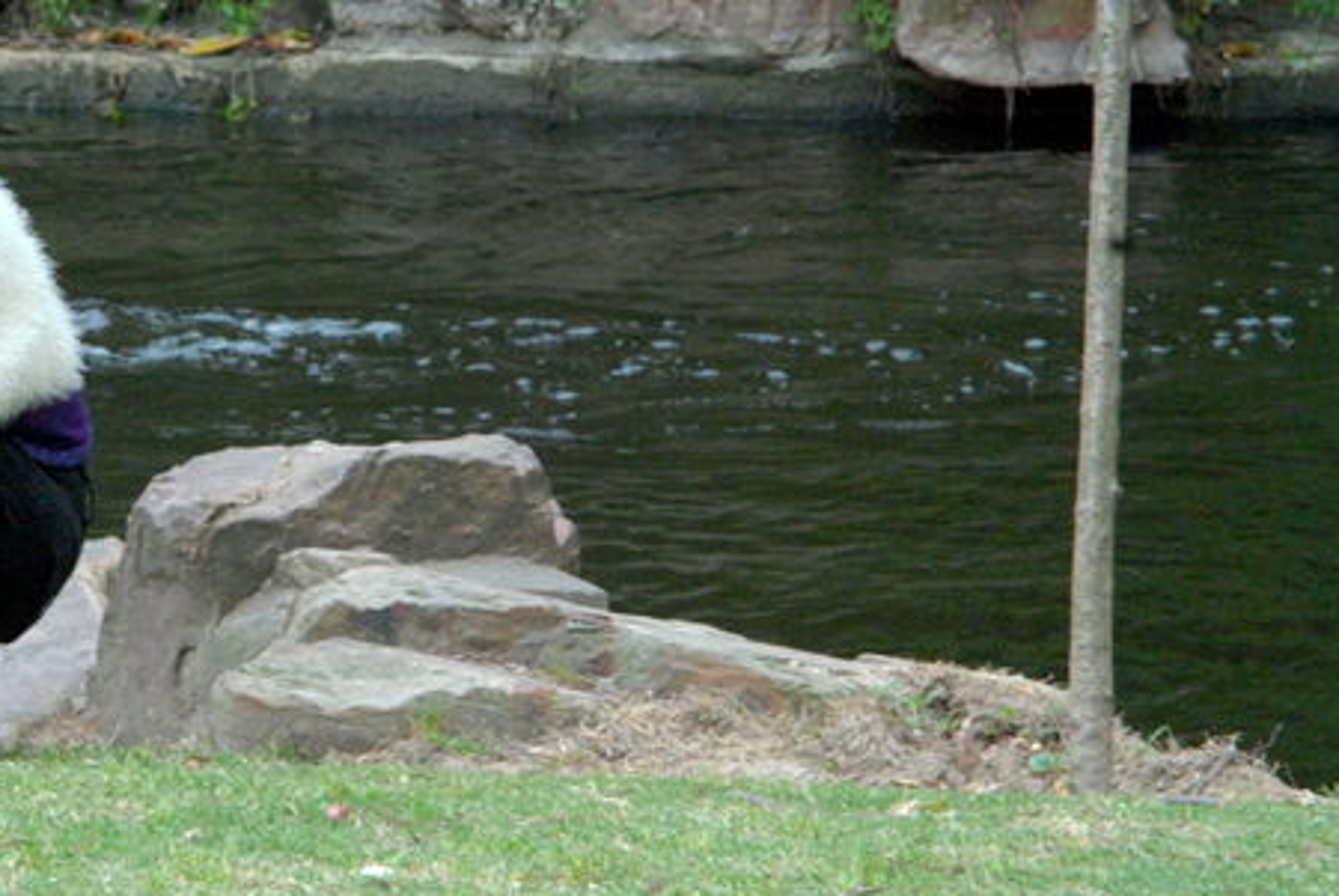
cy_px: 344
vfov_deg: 4.9
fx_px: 10420
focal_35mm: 280
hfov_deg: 7.3
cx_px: 223
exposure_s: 1/80
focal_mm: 105
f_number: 16
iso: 1600
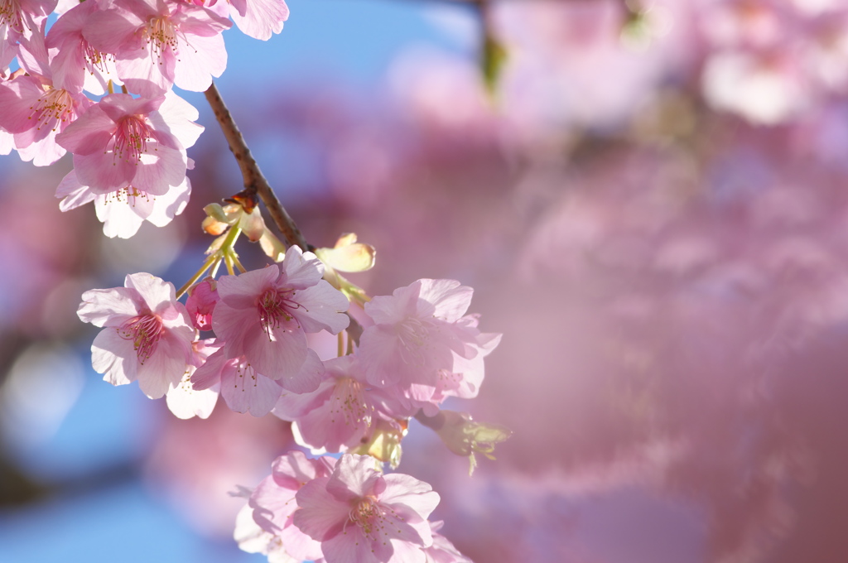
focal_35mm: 450
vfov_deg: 3.0
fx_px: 10586
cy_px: 282
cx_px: 424
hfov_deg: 4.6
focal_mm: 300
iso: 200
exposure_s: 1/800
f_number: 6.3
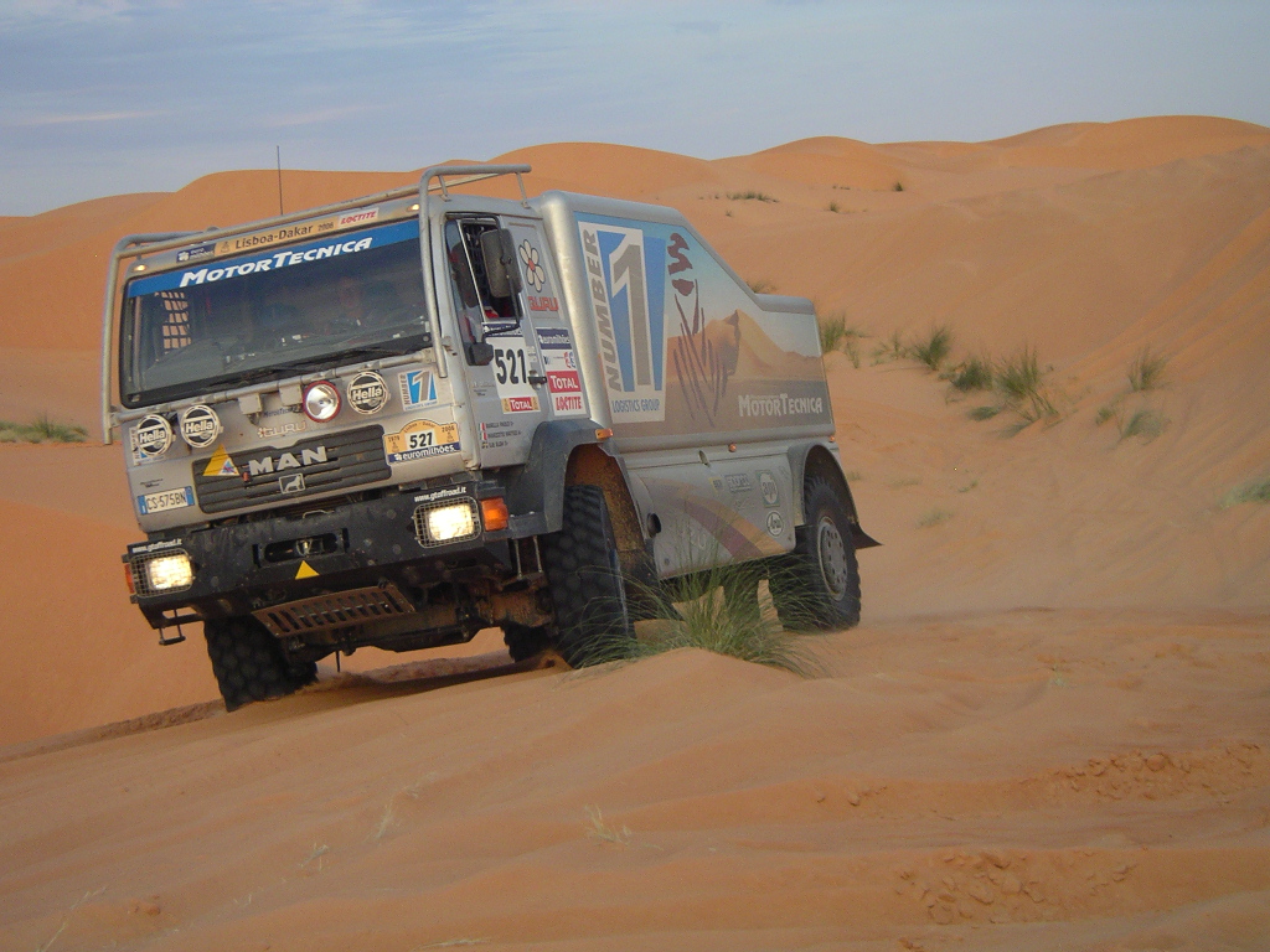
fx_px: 2825
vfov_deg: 19.1
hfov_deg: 25.3
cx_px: 635
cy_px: 476
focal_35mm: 77
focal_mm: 11.9
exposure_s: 1/125
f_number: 3.6
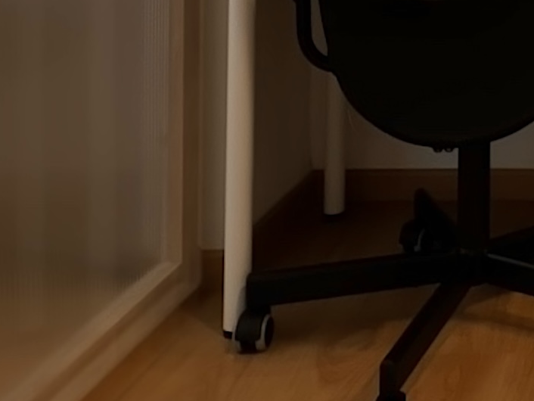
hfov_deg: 22.6
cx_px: 849
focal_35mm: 66
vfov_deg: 18.6
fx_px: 1018
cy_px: -262
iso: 500
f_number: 2.2
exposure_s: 1/50
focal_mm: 2.22
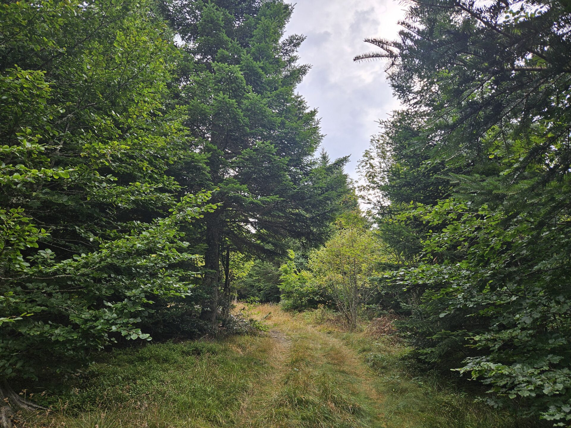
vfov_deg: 58.9
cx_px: 286
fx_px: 379
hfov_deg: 73.9
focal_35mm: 23
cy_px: 214
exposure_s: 1/465
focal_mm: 5.4
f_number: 1.8
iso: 25
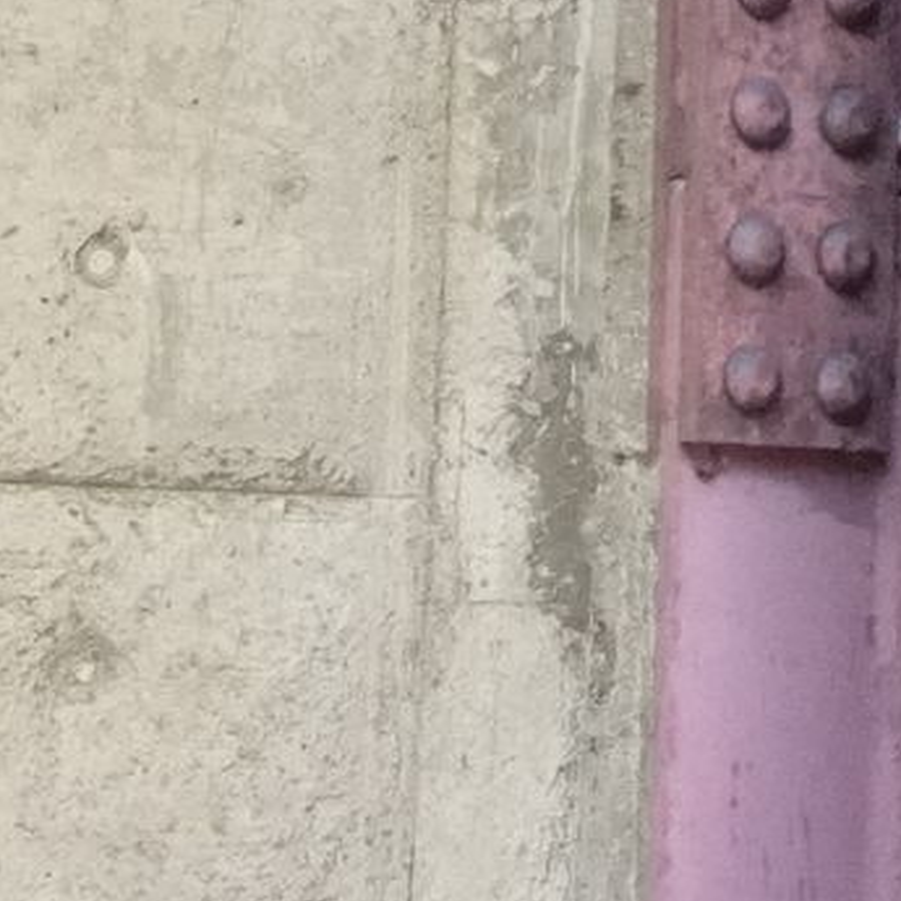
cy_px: 191
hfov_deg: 5.6
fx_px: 8775
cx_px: 2478
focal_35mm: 298
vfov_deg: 5.9
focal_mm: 23.09
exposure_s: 1/320
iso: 4000
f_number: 3.5
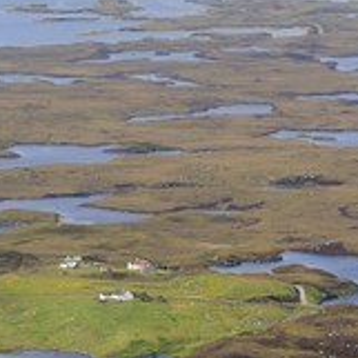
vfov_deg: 5.4
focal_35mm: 322
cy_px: 153
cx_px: 271
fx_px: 3768
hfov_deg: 5.4
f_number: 6.3
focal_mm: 145
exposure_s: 1/800
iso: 200
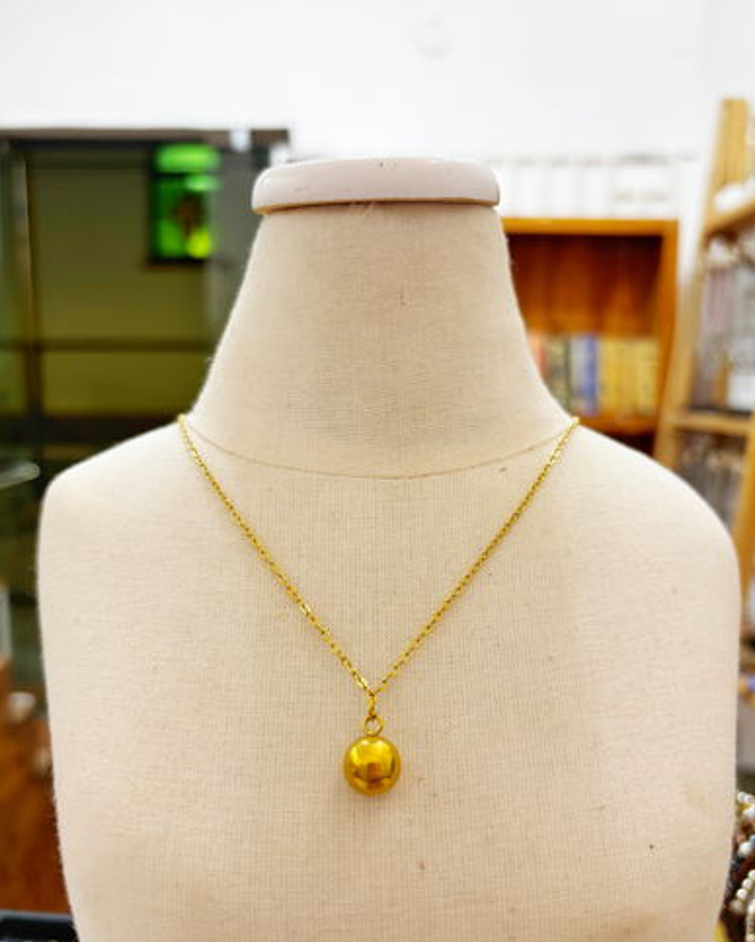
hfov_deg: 51.6
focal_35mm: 28
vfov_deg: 62.1
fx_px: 781
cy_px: 502
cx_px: 380
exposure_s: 1/100
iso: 80
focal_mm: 5.96
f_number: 1.6
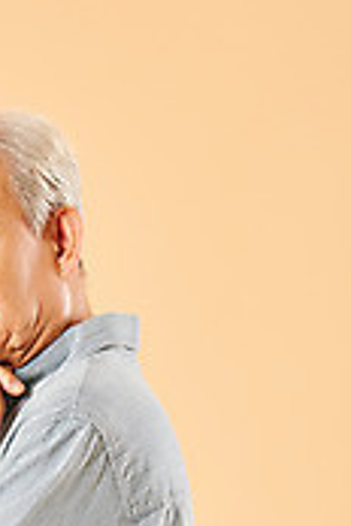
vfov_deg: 5.4
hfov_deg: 3.6
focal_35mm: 380
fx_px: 5557
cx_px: -26
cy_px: 562
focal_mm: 165
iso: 100
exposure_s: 1/125
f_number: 8
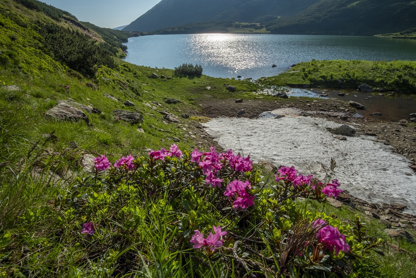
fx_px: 208
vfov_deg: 67.4
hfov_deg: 90.0
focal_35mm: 18
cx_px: 208
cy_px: 139
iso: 200
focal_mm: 12
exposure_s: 1/480
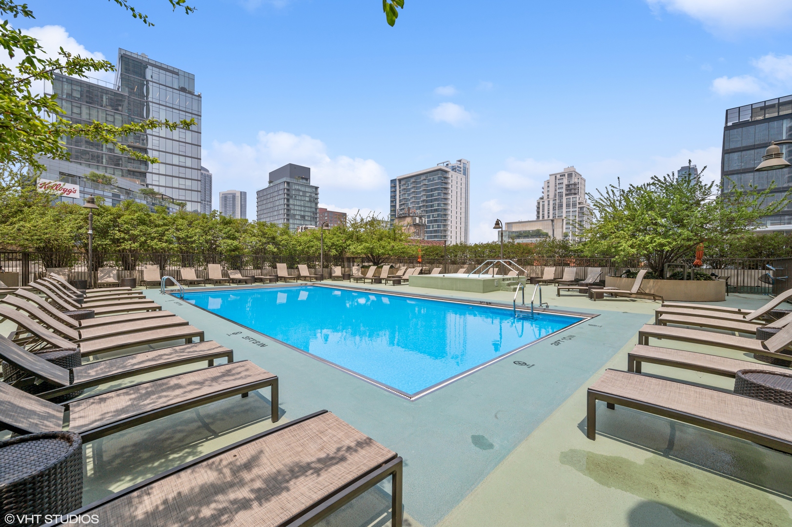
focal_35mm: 14
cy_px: 264
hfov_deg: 104.3
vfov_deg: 81.1
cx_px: 396
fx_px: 308
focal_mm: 14
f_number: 8
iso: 400
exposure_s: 1/500
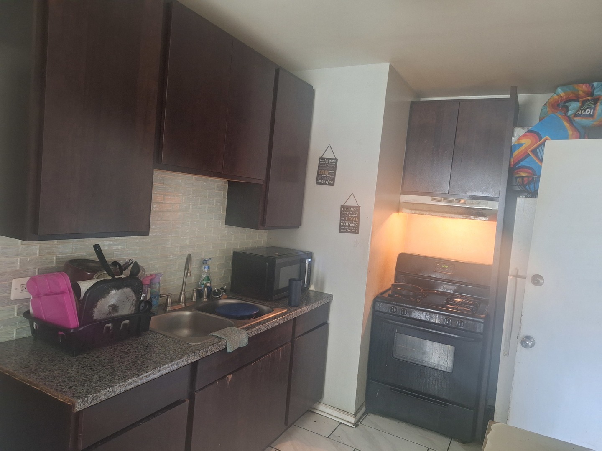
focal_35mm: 23
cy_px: 226
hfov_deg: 73.9
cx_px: 301
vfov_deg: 58.9
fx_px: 400
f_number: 1.8
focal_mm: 5.54
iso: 320
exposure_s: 1/25
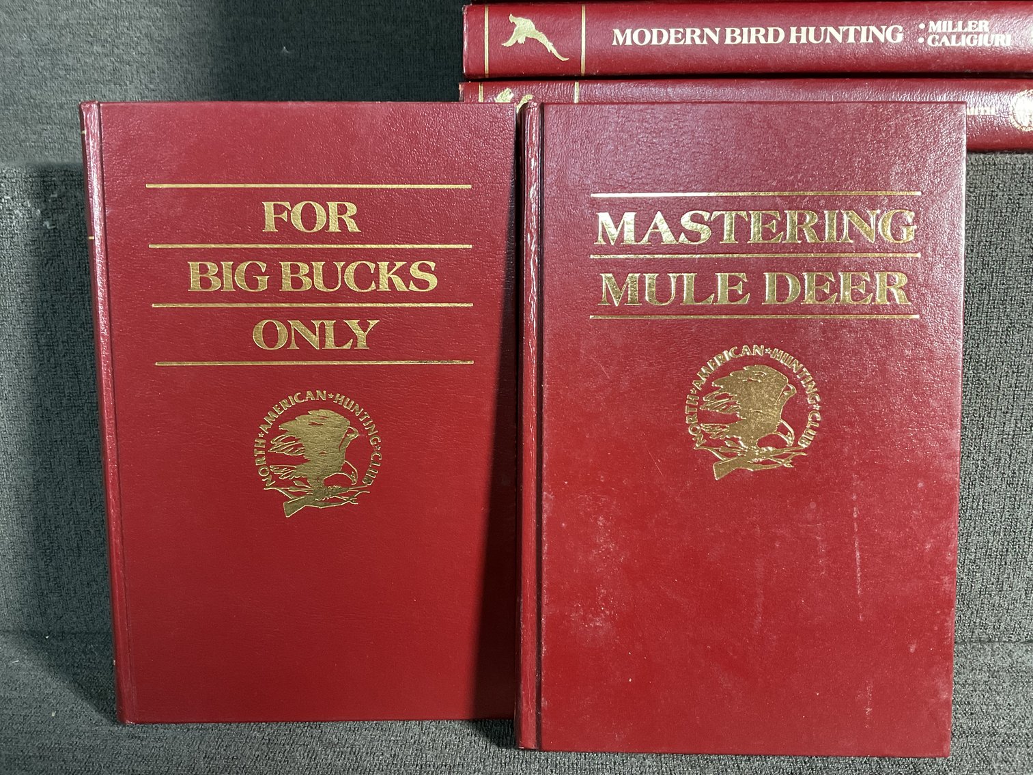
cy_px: 388
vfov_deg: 48.2
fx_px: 865
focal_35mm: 29
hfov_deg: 61.7
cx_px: 516
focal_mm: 3
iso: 200
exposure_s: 1/40
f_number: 1.8
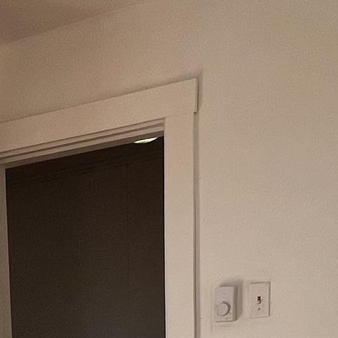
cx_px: 16
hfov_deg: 24.4
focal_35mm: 68
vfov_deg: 20.6
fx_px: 751
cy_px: 543
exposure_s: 1/508
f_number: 1.8
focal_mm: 1.57
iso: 32
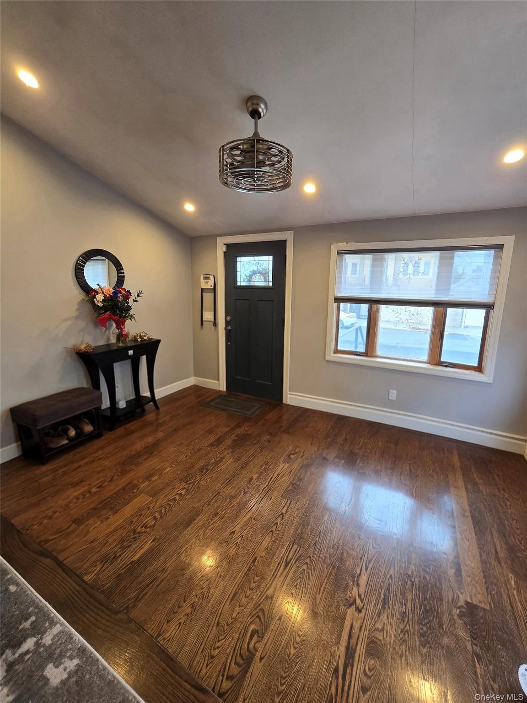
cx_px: 264
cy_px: 352
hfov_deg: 89.9
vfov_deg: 106.2
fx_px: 264
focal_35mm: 13
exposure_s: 1/60.2
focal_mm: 2.2
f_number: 2.2
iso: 160
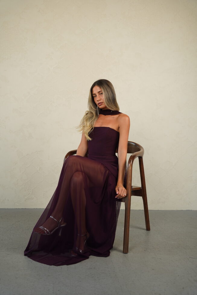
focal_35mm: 35
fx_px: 287
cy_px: 148
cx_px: 98
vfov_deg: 54.4
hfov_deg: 37.8
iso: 400
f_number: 3.5
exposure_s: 1/160
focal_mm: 35
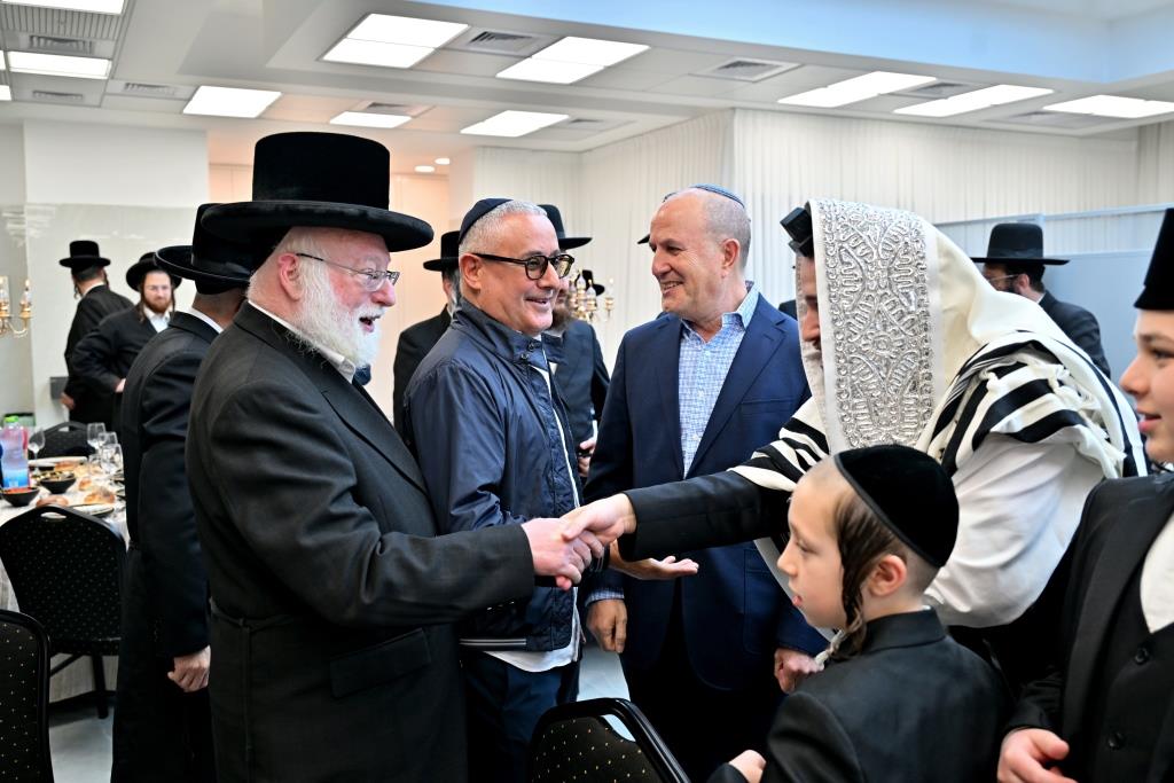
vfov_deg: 42.3
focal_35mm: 31
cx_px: 587
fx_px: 1011
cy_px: 392
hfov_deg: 60.3
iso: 500
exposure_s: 1/250
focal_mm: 31
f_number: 4
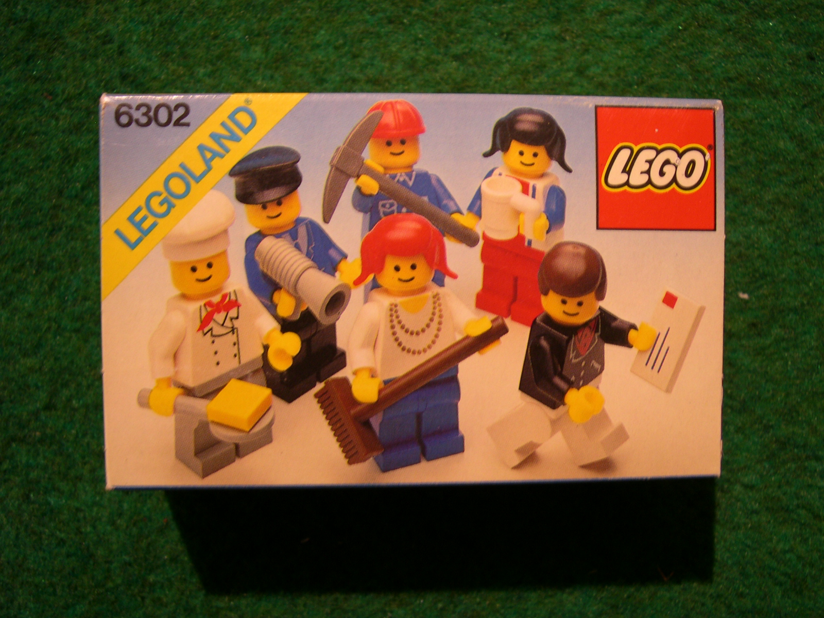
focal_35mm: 38
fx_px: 905
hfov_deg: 49.0
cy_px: 309
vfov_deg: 37.7
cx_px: 412
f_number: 2.8
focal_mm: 8
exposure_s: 1/5.2
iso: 100
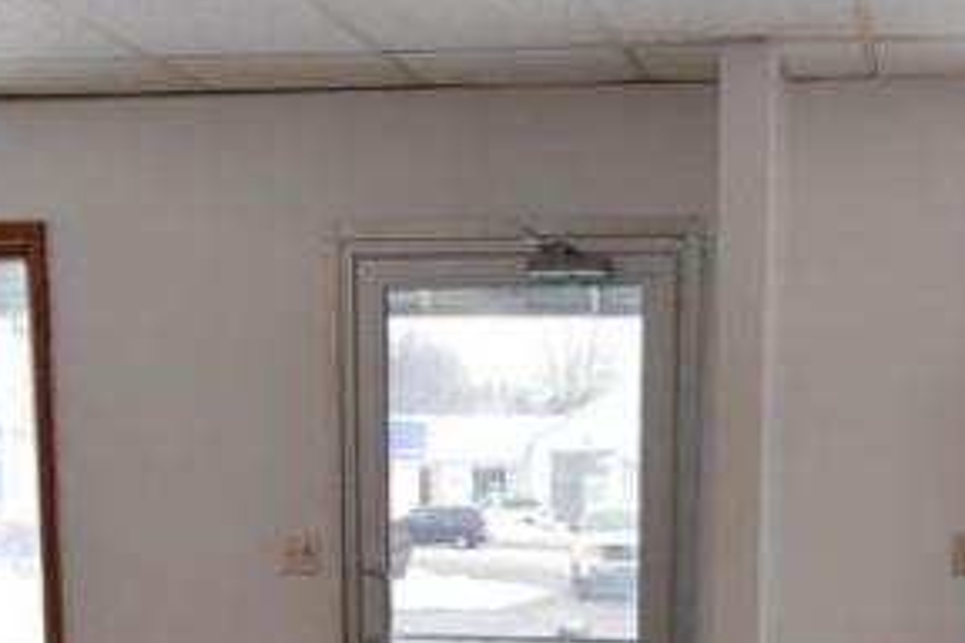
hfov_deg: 30.4
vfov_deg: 19.0
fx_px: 1769
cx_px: 620
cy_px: 847
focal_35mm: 66
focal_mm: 11
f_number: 5.6
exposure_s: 1/125
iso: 500
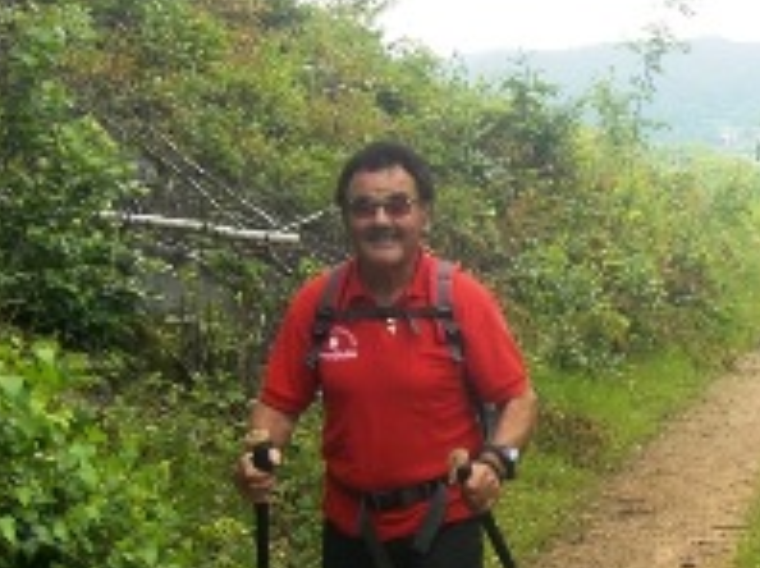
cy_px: 280
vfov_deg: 17.1
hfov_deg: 21.6
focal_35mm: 86
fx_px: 1886
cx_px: 844
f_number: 3.1
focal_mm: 6.3
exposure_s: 1/100
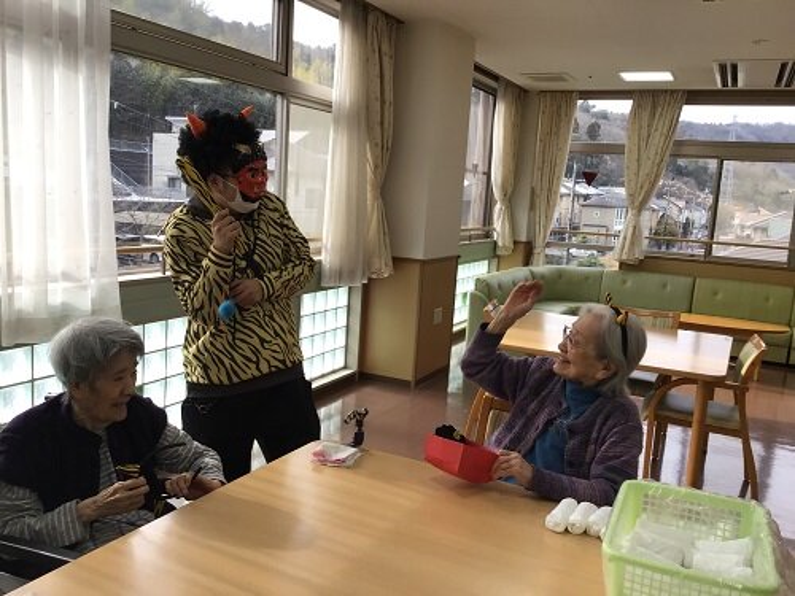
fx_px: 712
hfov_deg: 58.4
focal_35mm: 31
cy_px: 298
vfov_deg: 45.4
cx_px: 398
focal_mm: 3.3
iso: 32
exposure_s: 1/120
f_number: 2.4
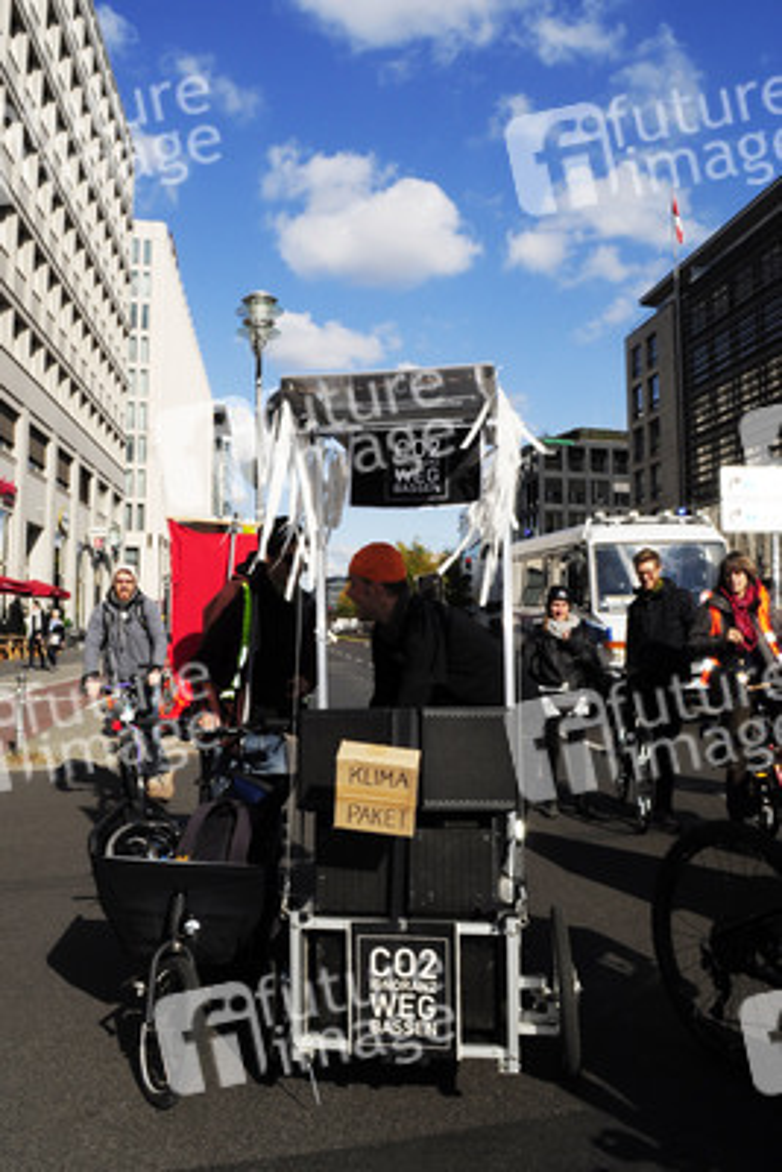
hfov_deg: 48.0
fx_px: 879
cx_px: 391
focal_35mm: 27
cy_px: 586
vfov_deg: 67.4
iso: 280
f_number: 22
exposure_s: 1/200
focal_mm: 18
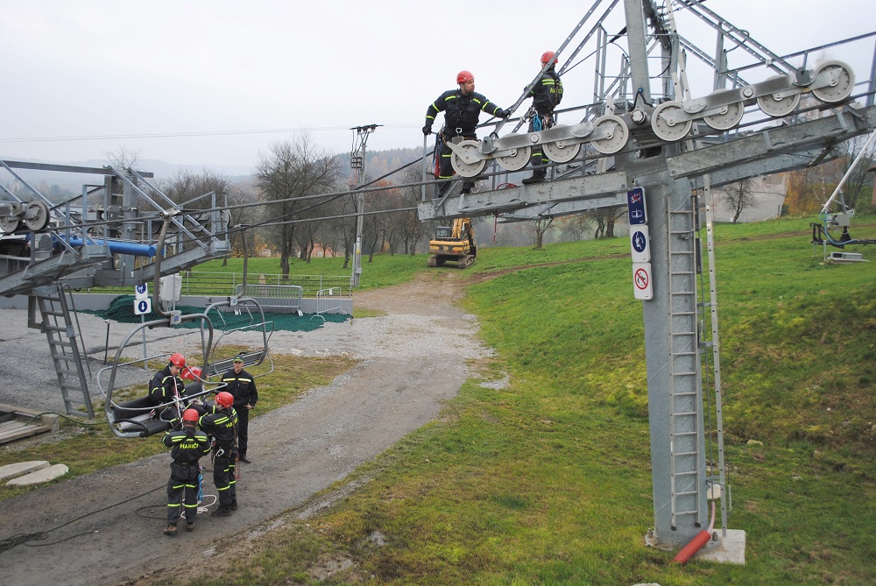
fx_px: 877
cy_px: 293
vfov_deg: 37.0
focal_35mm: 36
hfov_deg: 53.1
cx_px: 438
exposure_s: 1/125
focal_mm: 24
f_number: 4
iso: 110
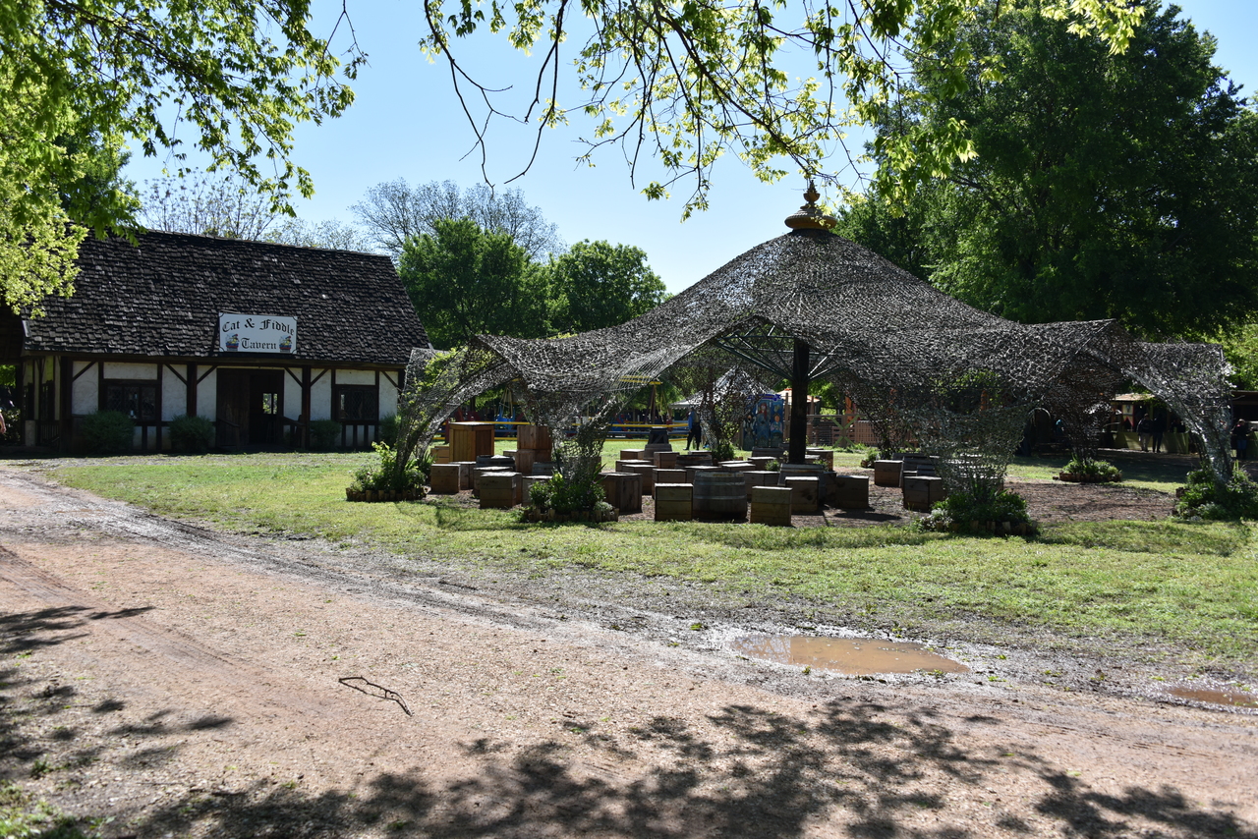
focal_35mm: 28
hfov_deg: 65.5
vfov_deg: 46.4
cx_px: 629
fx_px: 979
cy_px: 420
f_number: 8
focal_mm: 28
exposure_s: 1/250
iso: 100
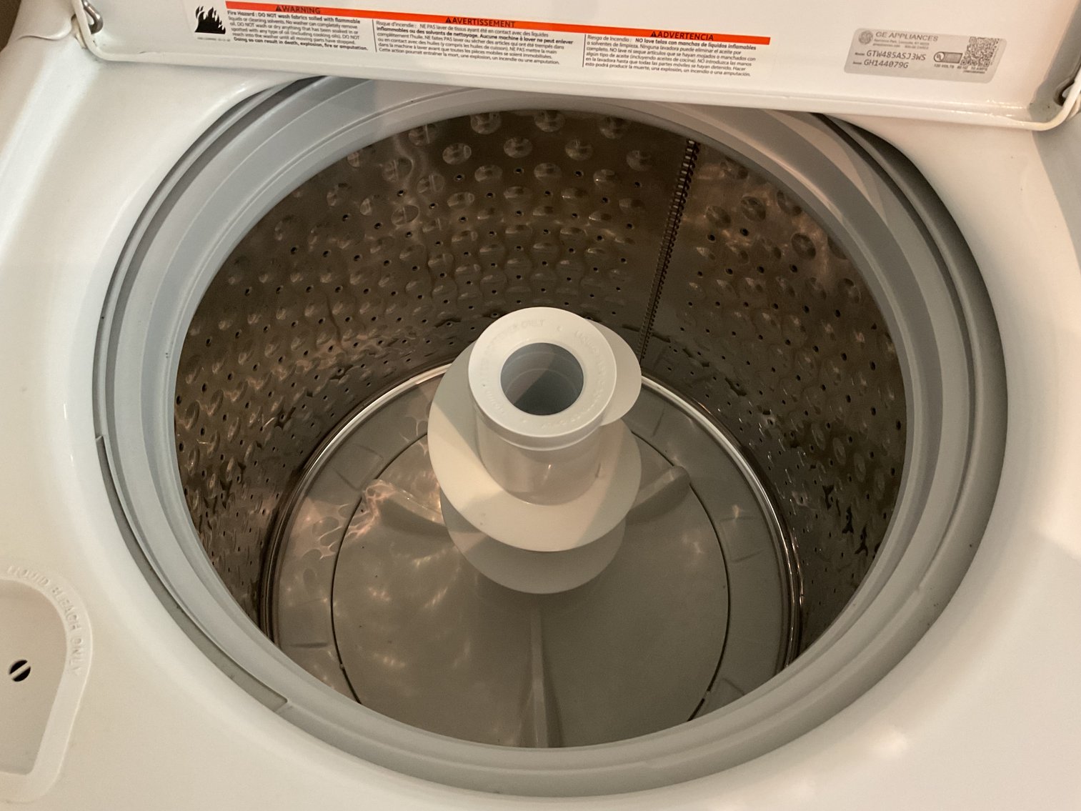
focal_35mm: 29
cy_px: 406
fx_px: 906
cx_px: 540
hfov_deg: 61.7
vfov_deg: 48.2
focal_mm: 3
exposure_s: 1/40
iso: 250
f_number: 1.8
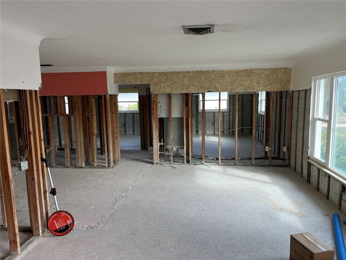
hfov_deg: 67.3
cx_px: 173
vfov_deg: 53.1
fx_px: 260
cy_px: 130
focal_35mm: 26
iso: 40
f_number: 1.6
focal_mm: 5.1
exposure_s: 1/121
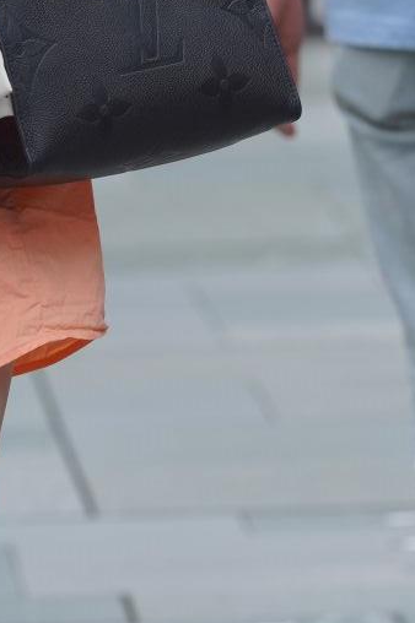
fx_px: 10942
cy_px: 50
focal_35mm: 632
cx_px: -141
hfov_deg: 2.2
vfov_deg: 3.3
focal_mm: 135
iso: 400
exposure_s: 1/640
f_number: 5
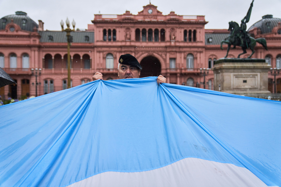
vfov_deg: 36.9
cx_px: 140
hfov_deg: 53.1
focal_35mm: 36
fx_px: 281
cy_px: 94
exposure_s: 1/2500
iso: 320
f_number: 2.8
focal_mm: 36
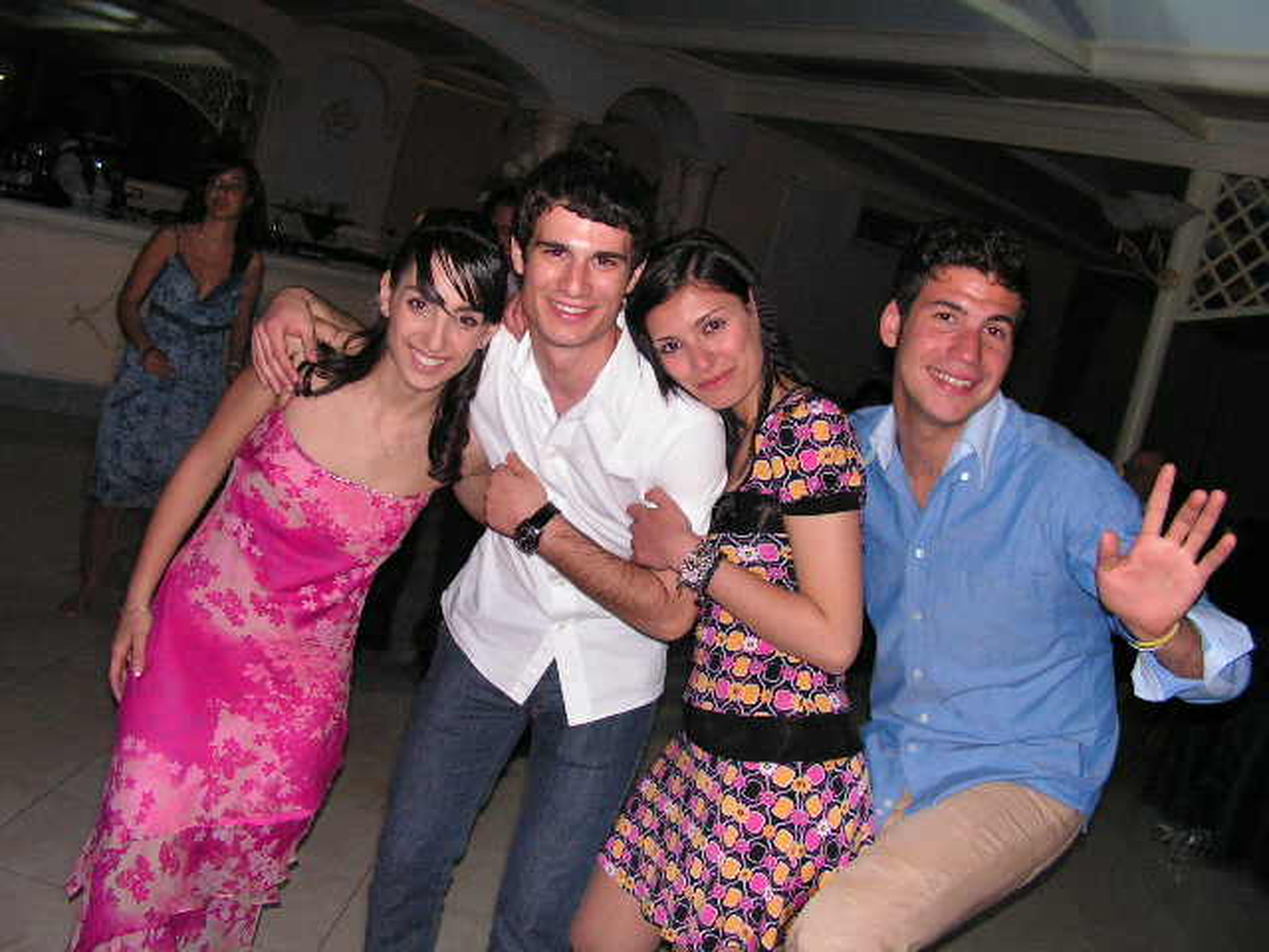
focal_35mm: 36
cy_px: 476
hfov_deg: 51.4
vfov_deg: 39.7
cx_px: 634
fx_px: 1320
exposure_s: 1/40
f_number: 3.2
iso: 200
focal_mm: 6
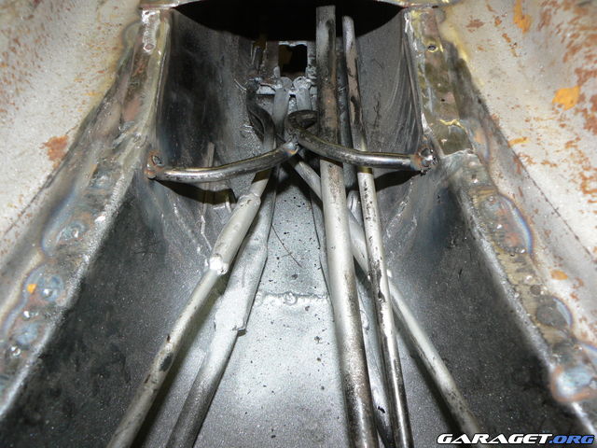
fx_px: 621
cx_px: 298
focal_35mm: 36
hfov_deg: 51.4
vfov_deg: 39.7
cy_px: 224
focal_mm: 6
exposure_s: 1/30
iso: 100
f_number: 2.8
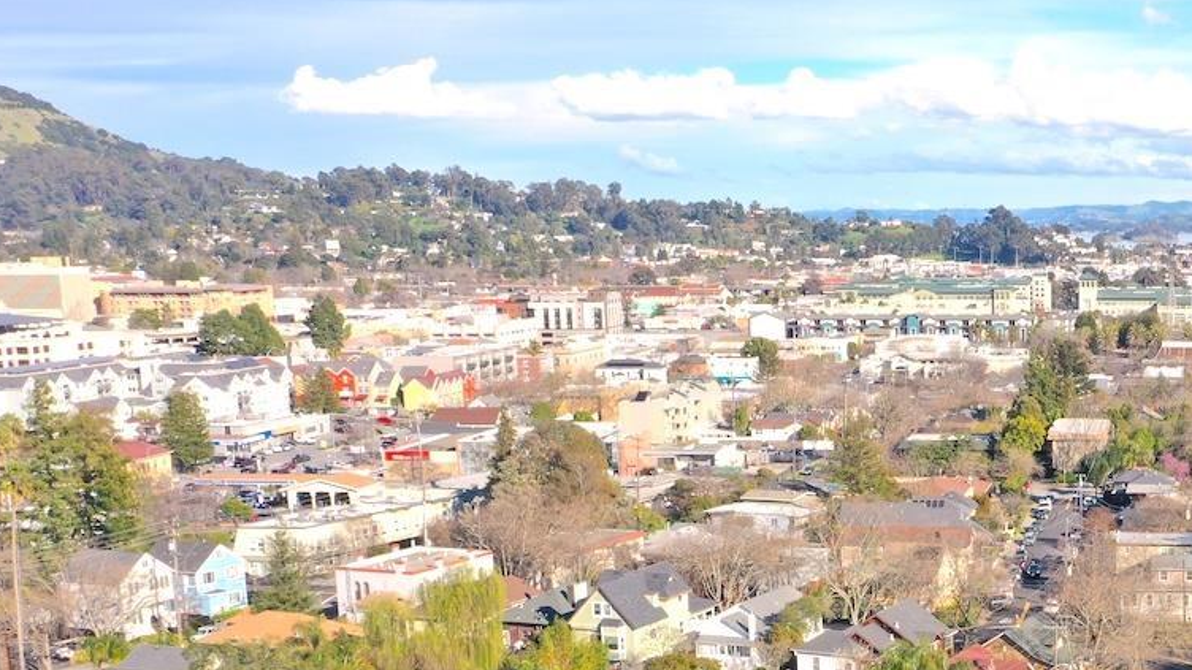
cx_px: 1038
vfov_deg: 19.8
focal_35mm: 59
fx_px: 1865
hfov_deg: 33.8
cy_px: 660
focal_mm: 10.26
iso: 100
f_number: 8
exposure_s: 1/160
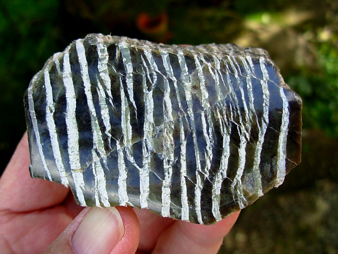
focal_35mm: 38
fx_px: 371
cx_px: 169
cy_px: 127
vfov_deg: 37.7
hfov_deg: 49.0
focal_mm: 6.3
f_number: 2.9
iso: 50
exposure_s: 1/114
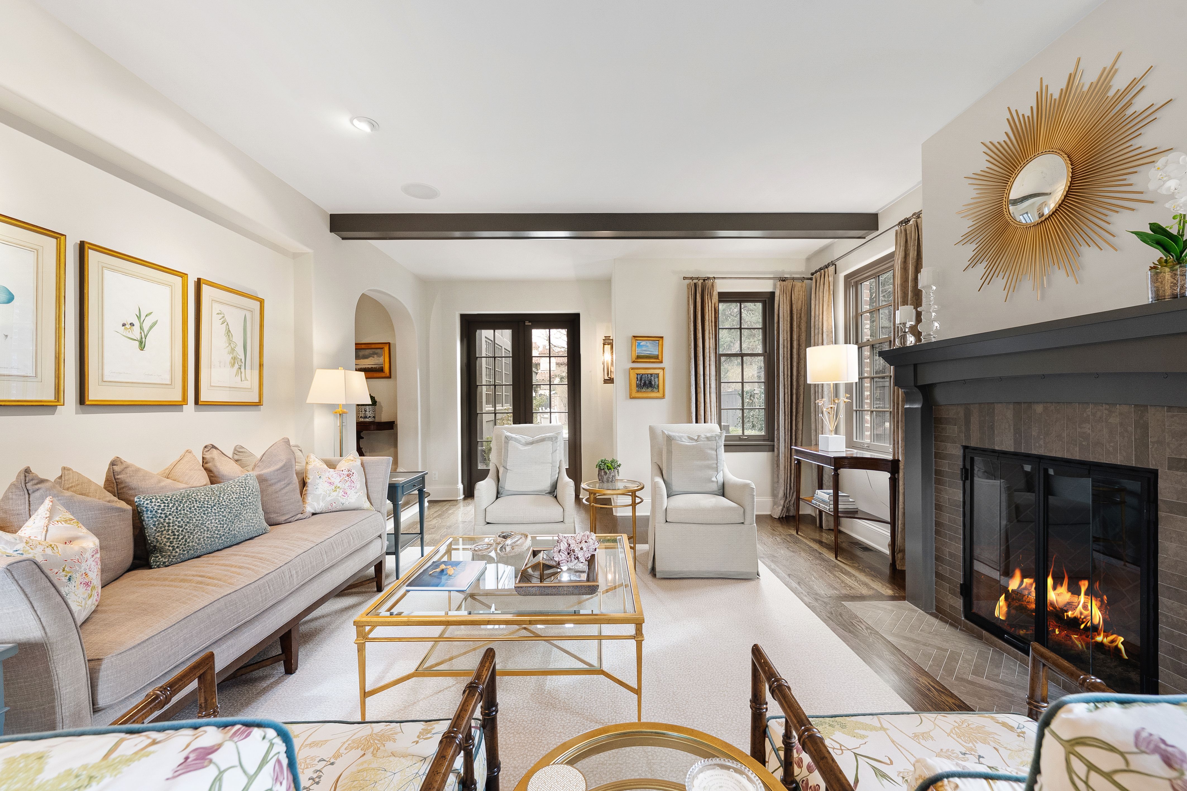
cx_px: 594
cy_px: 396
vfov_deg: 81.2
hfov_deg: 104.3
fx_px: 462
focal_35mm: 14
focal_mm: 14
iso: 800
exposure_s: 1/20
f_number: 9
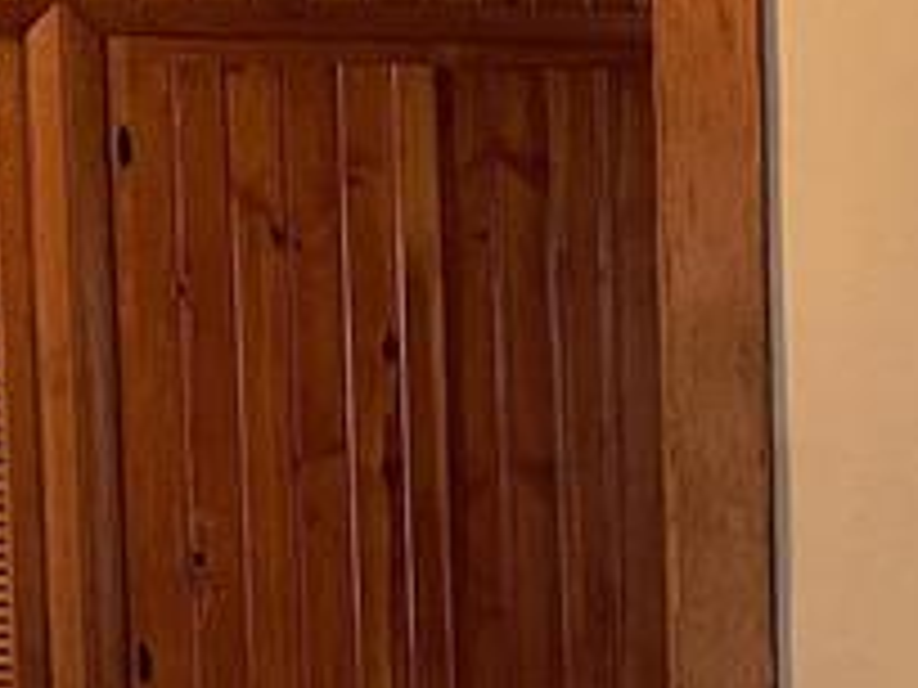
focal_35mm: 163
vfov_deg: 8.9
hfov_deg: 11.7
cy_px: 1061
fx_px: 4323
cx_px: 1310
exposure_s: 1/60
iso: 160
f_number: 1.6
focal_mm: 4.2
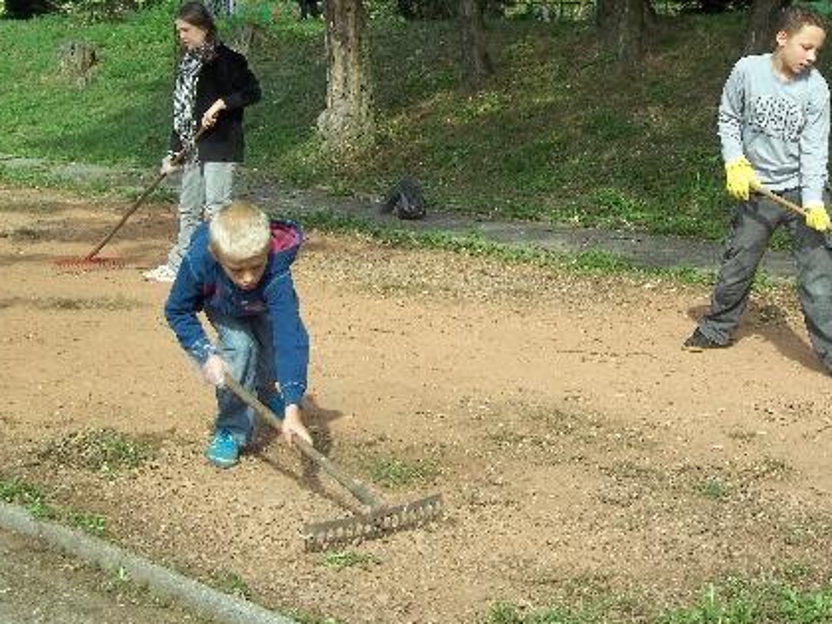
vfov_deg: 20.9
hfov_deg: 27.6
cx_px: 541
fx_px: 1682
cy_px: 190
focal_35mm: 70
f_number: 3.6
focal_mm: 8.8
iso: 64
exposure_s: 1/400
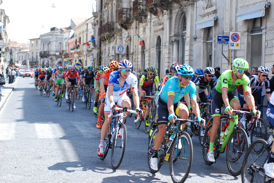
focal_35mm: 75
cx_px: 137
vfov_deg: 18.2
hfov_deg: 27.0
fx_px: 571
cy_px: 92
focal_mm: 50
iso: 250
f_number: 3.5
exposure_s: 1/800
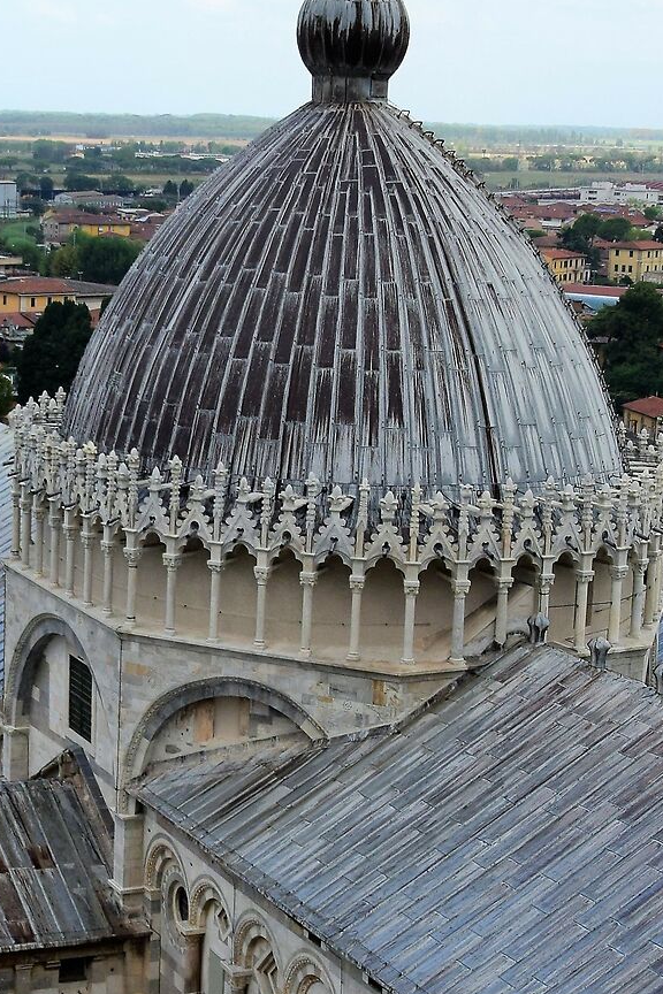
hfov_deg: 18.0
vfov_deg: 27.0
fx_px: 2072
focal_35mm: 75
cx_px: 96
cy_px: 545
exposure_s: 1/250
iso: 400
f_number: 10
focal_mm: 18
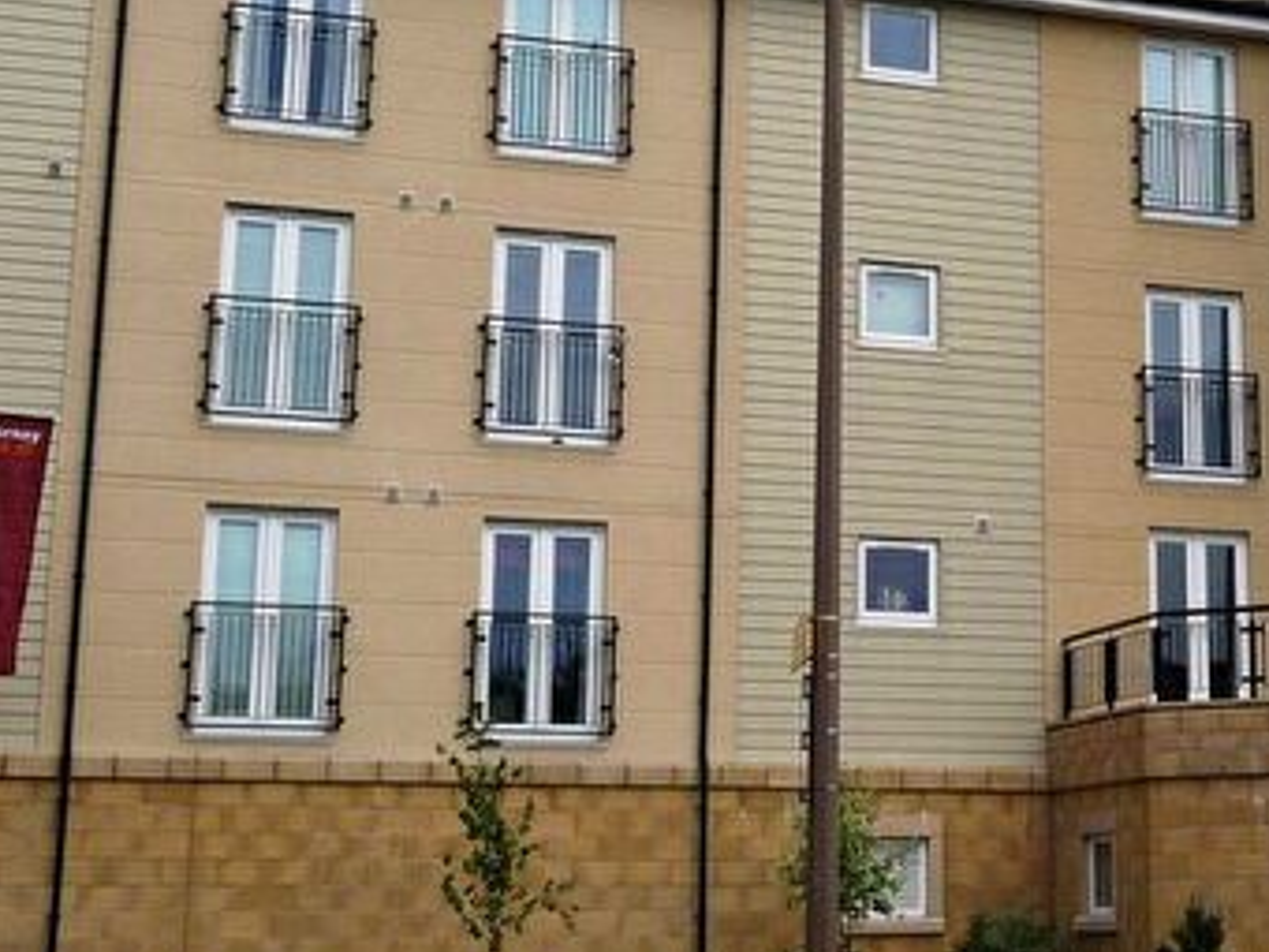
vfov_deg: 20.4
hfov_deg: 26.4
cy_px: 312
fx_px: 2639
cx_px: 1049
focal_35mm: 72
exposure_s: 1/320
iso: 100
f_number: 8
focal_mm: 4.7
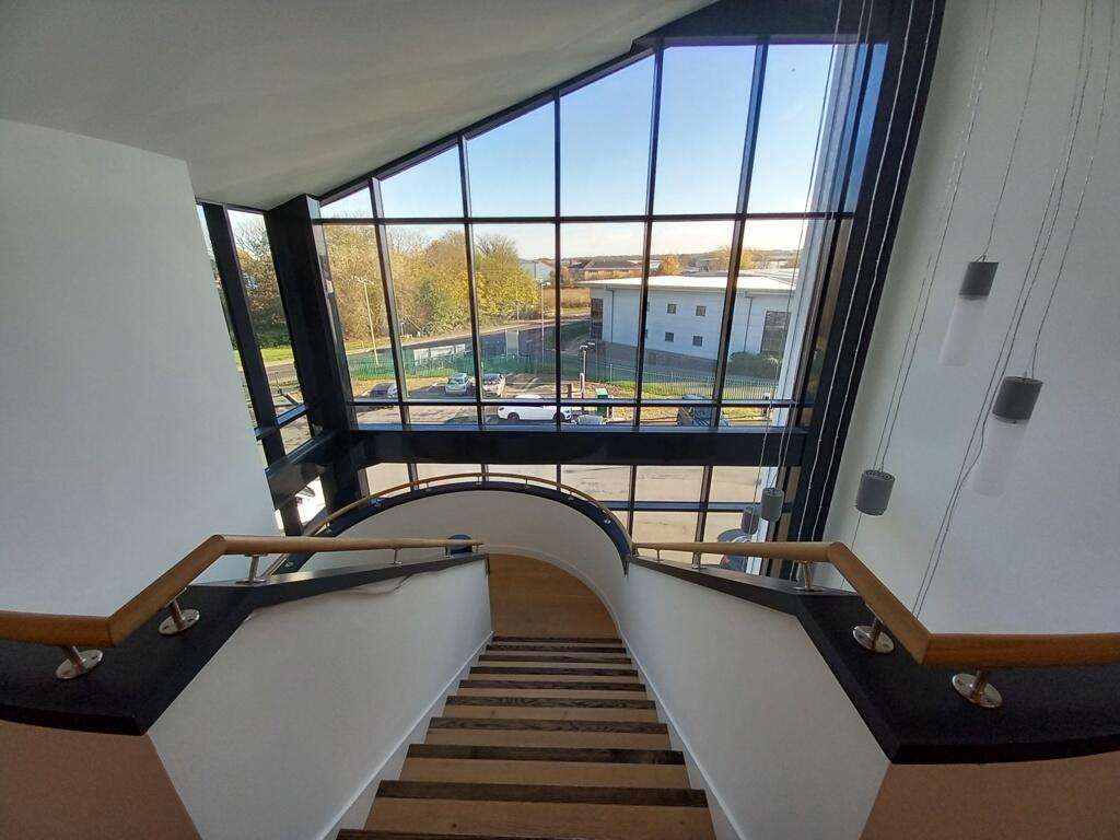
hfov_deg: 106.2
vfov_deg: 89.9
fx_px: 421
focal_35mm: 13
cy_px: 420
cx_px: 560
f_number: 2.2
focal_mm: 1.13
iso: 50
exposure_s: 1/103
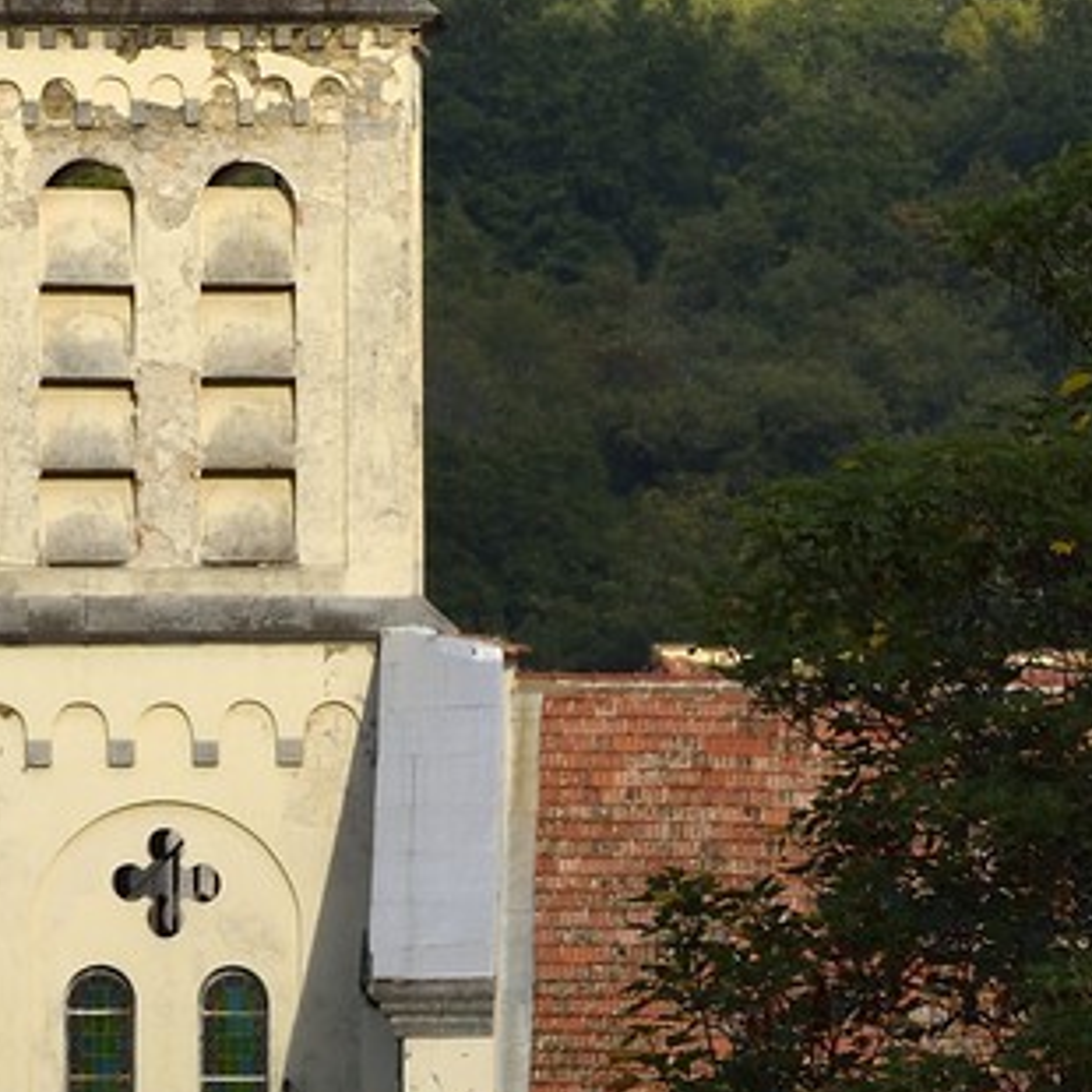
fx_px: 28981
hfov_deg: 2.2
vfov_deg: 2.2
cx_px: 99
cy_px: -1053
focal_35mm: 812
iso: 200
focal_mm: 185
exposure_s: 1/250
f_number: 10
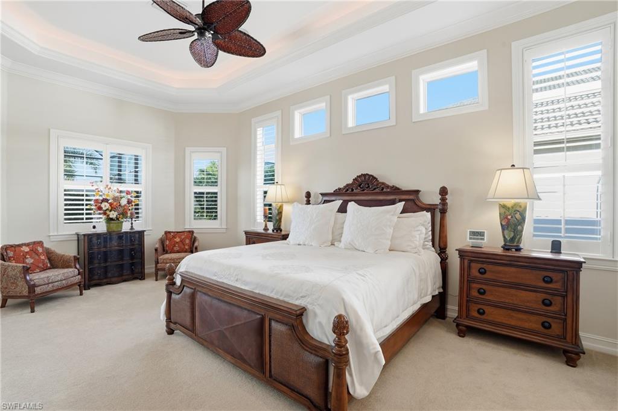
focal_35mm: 16
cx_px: 309
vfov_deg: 73.7
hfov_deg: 96.8
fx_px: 274
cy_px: 206
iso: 200
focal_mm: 16
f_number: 9
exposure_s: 1/30
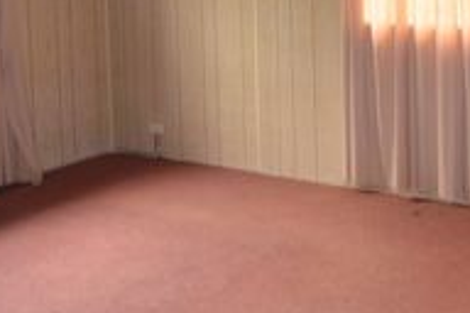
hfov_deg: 29.2
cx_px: 426
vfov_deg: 19.7
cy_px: -38
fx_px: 862
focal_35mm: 66
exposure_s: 1/30
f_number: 3.5
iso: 560
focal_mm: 10
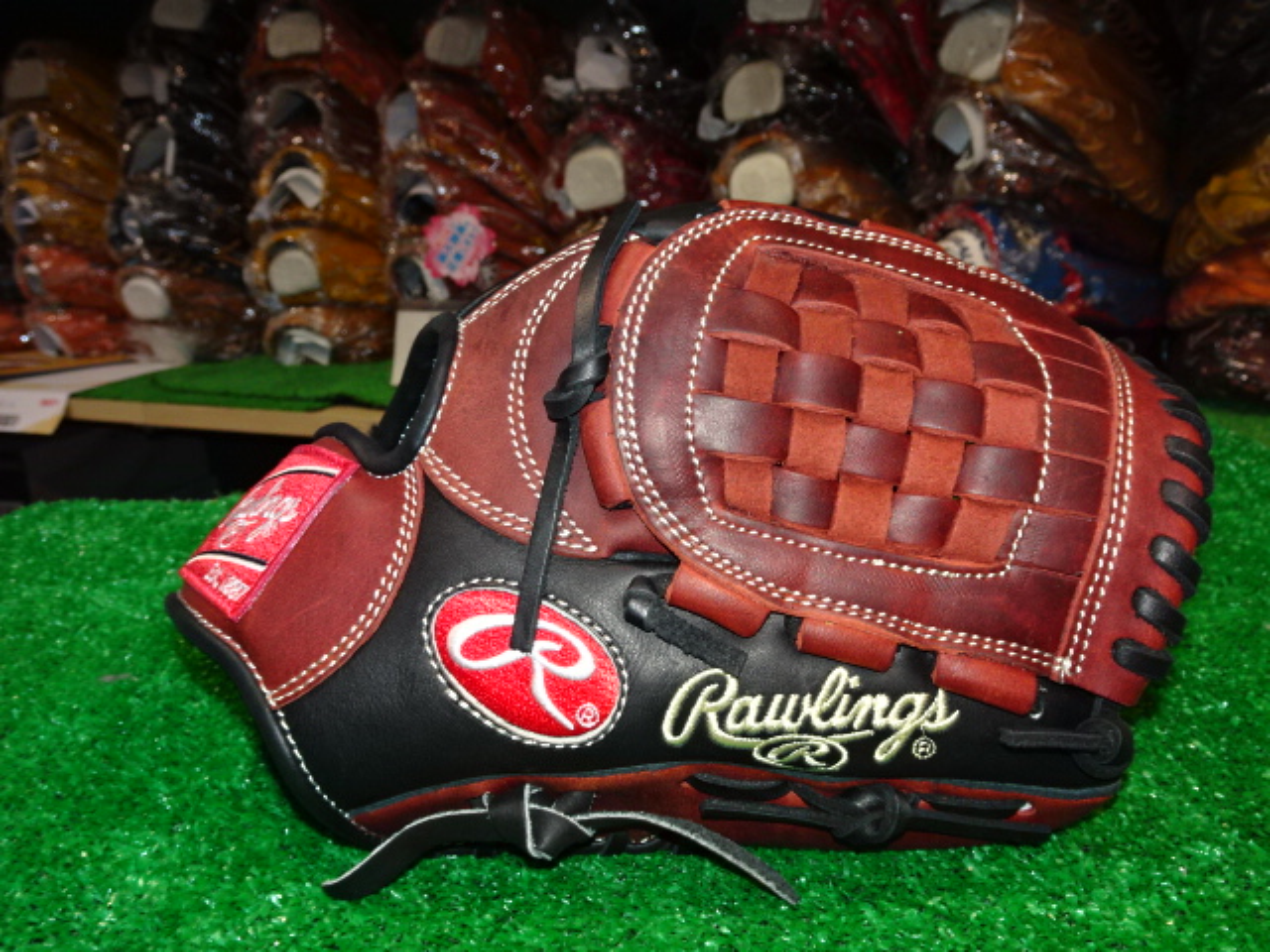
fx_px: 1247
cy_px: 476
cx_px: 635
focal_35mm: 34
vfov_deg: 41.8
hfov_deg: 54.0
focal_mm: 5.79
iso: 200
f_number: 4
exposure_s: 1/40
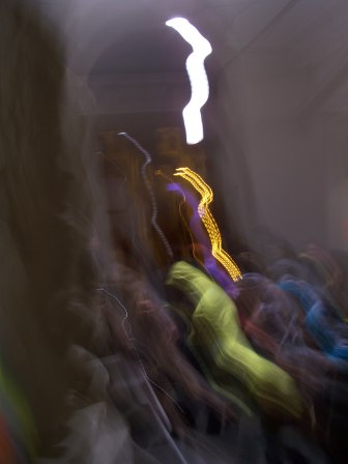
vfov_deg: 55.4
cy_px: 232
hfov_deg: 42.9
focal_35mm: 33
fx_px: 442
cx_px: 174
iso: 64
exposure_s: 1/2
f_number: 5.6
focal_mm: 5.85
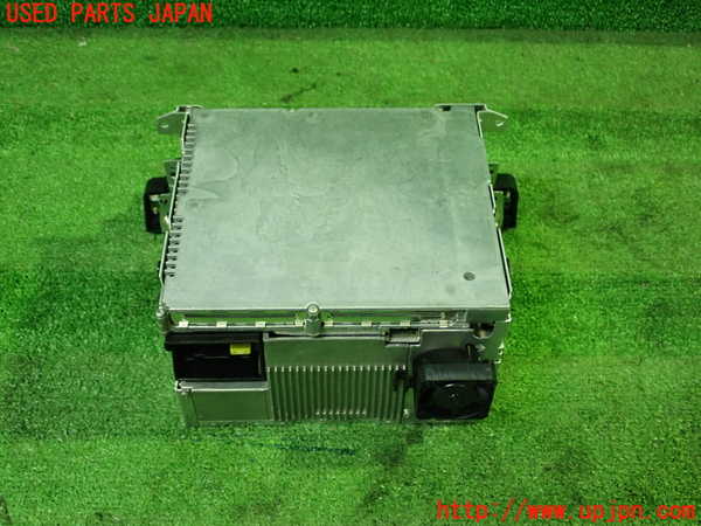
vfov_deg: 36.0
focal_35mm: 40
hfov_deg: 46.8
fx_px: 810
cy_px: 263
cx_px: 350
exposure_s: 1/40
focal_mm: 7.34
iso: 800
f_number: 2.8
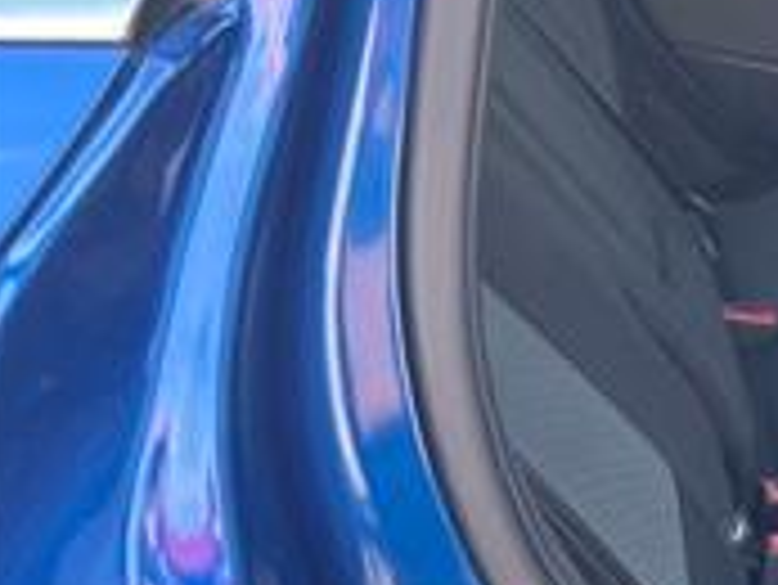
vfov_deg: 15.3
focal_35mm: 96
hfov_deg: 16.8
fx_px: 2159
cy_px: 144
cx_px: 1408
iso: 50
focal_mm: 5.7
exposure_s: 1/136
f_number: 1.5
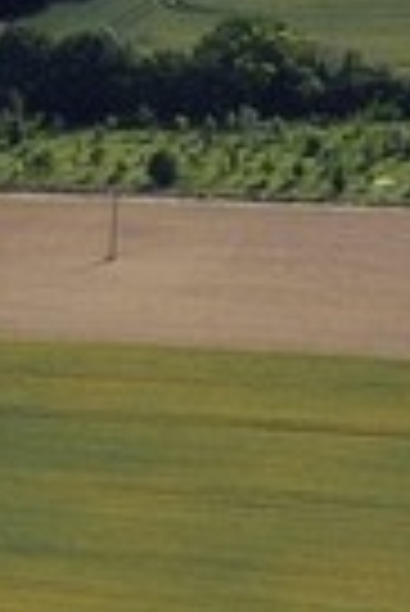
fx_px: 14006
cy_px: -819
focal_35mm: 822
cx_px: -2654
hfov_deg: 1.6
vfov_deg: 2.5
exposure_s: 1/800
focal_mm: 70
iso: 400
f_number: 8
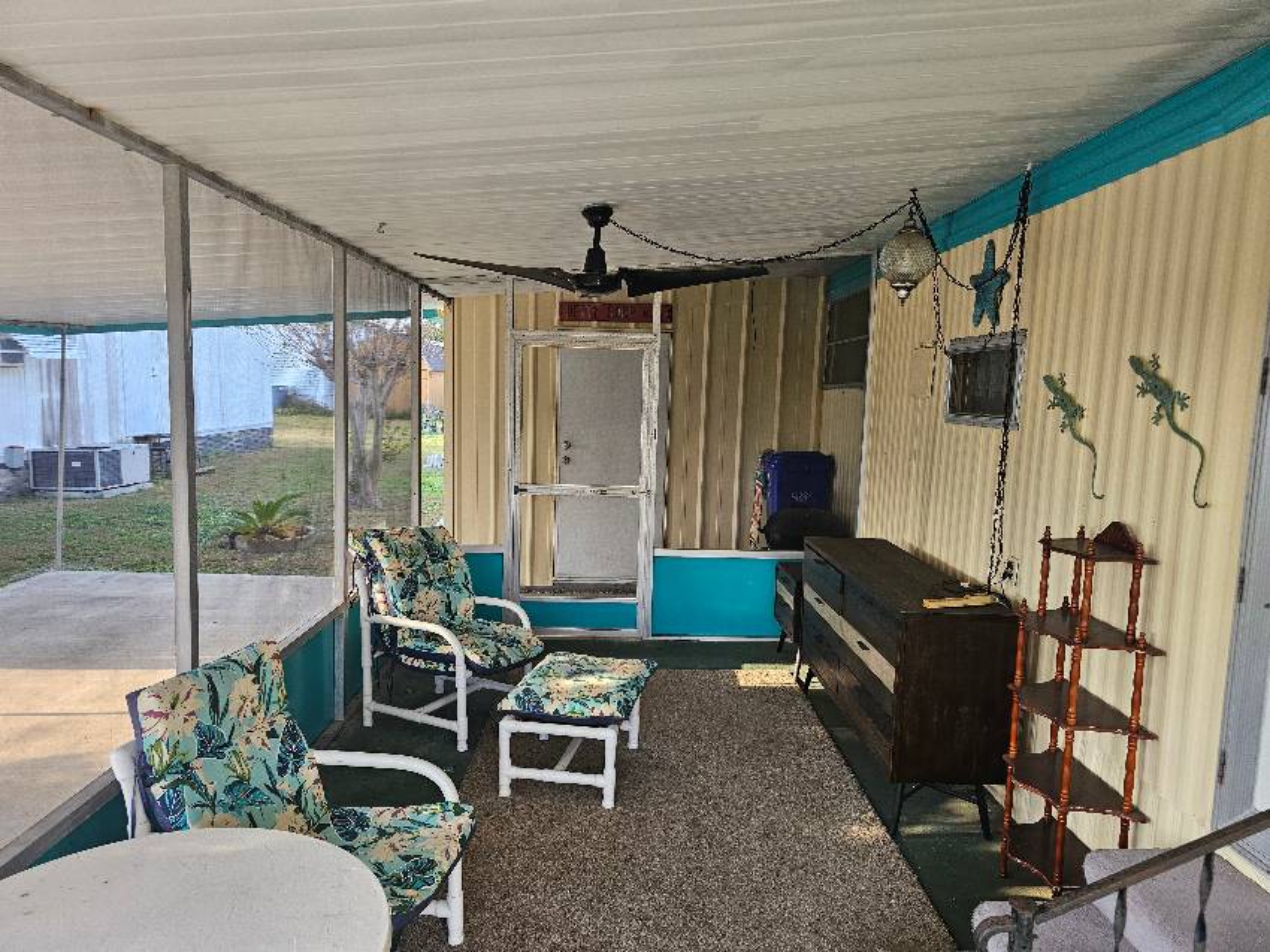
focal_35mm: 23
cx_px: 635
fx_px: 844
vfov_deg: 58.9
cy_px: 476
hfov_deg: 73.9
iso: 100
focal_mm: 6.3
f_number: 1.7
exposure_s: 1/120
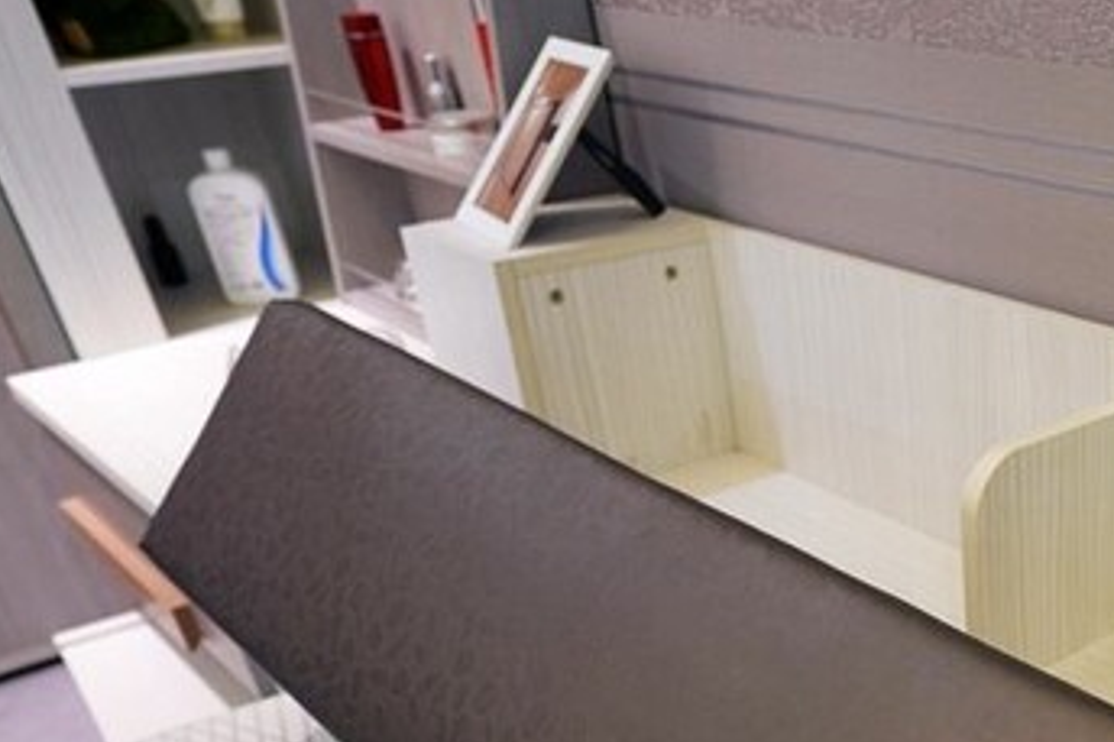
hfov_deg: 41.2
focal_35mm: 42
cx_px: 1085
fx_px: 1299
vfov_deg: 30.2
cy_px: 700
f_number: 2.8
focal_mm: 17
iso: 200
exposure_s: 1/30
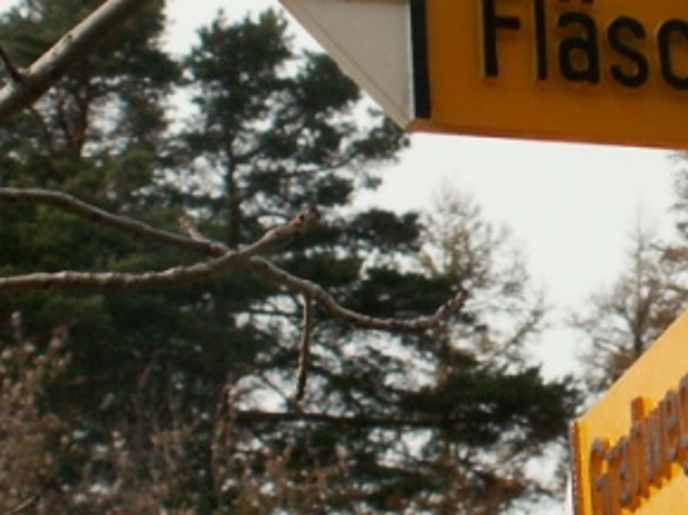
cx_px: 781
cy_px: 52
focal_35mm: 244
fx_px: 4846
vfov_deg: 6.1
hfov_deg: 8.1
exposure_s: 1/400
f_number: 4
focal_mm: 11.51
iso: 50
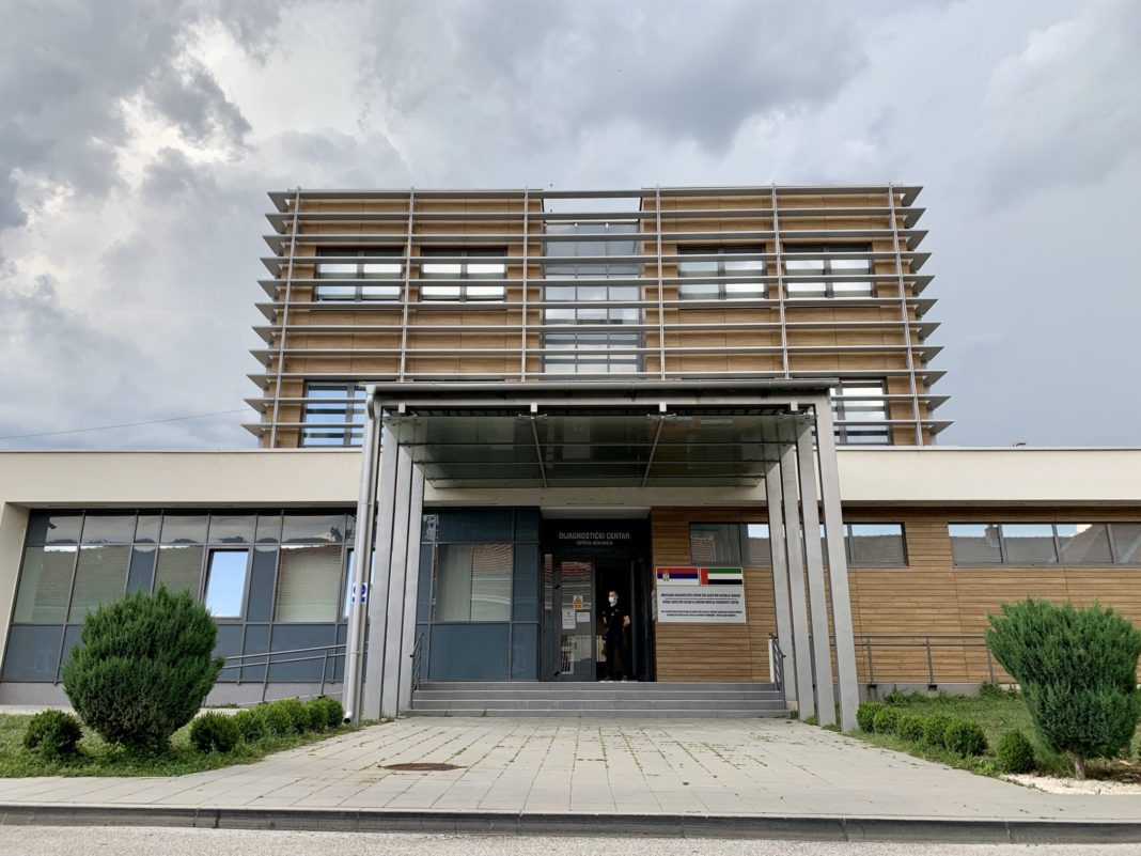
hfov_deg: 67.3
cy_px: 428
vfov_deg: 53.1
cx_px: 570
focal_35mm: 26
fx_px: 857
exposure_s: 1/295
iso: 25
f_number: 1.8
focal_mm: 4.25
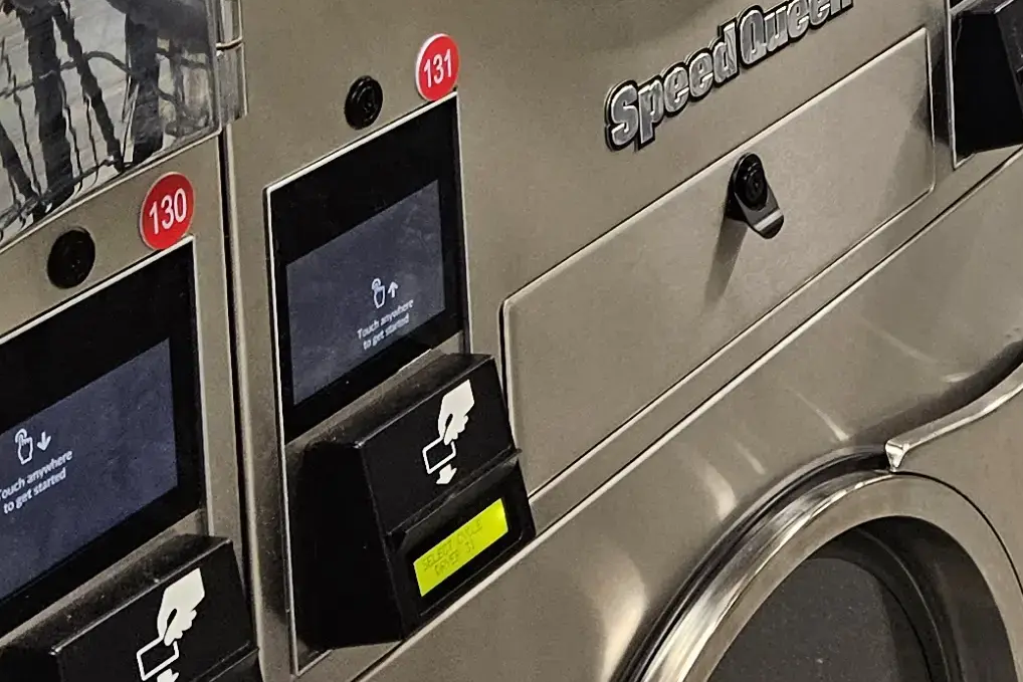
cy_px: -648
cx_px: 981
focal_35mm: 94
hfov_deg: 21.1
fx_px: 2671
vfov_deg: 12.8
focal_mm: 5.4
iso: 200
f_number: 1.8
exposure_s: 1/120
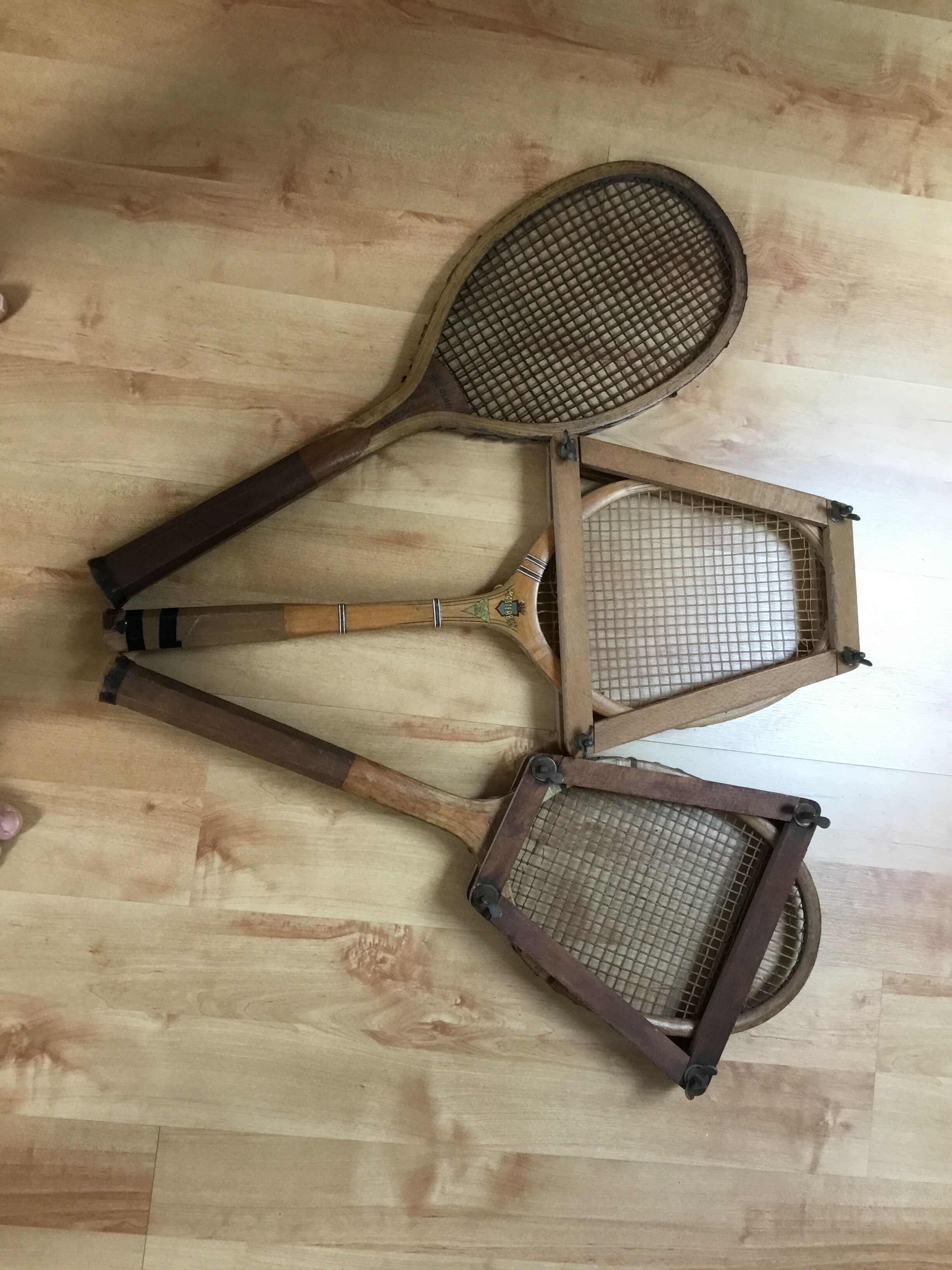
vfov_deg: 58.4
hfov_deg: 45.4
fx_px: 1137
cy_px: 635
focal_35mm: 31
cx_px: 476
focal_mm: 3.3
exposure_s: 1/33
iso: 64
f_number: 2.4
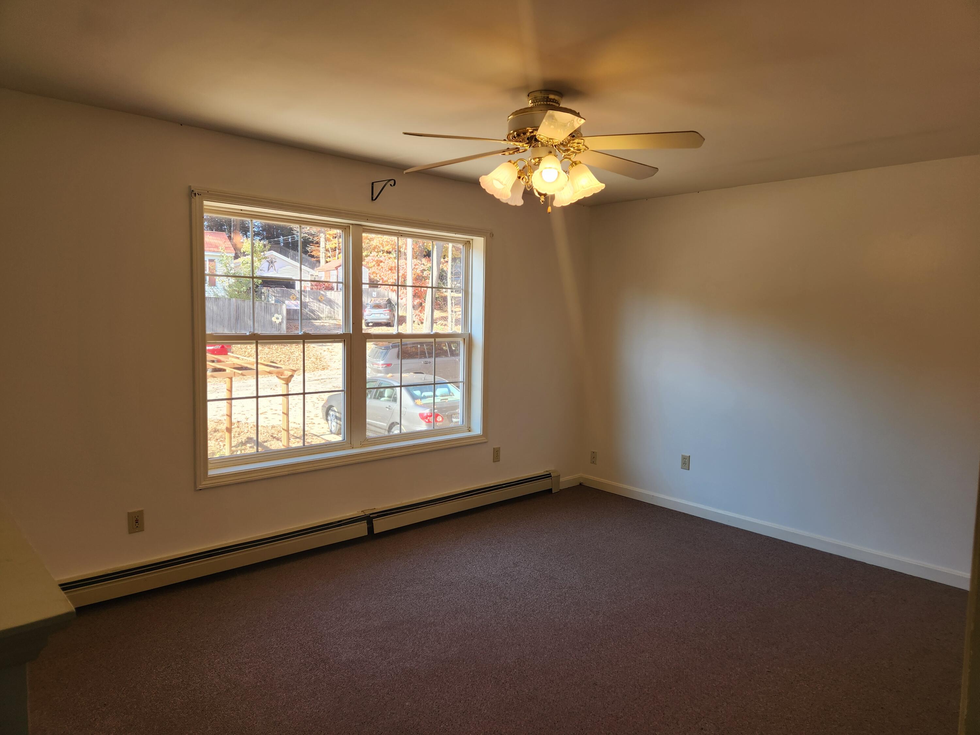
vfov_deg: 58.9
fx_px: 651
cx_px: 490
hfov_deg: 73.9
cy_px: 368
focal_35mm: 23
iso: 32
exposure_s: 1/120
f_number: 1.8
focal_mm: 5.4
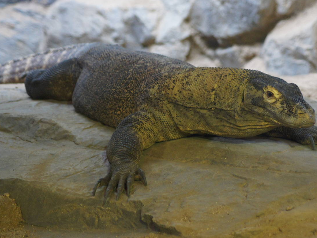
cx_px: 204
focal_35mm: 210
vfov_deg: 7.1
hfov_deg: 9.4
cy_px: 107
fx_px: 1923
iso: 1600
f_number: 4
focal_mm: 100
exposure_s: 1/60
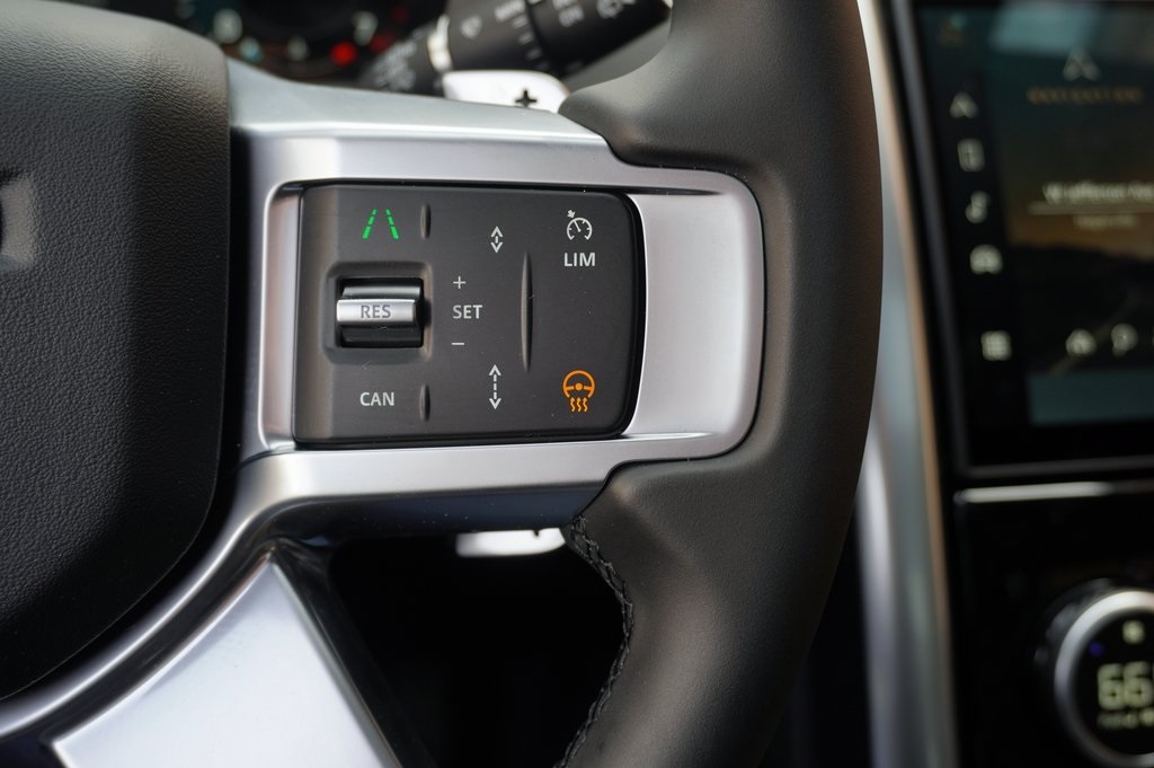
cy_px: 384
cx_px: 577
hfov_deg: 51.3
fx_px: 1201
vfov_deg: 35.4
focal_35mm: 38
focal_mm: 25
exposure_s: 1/80
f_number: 4.5
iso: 100
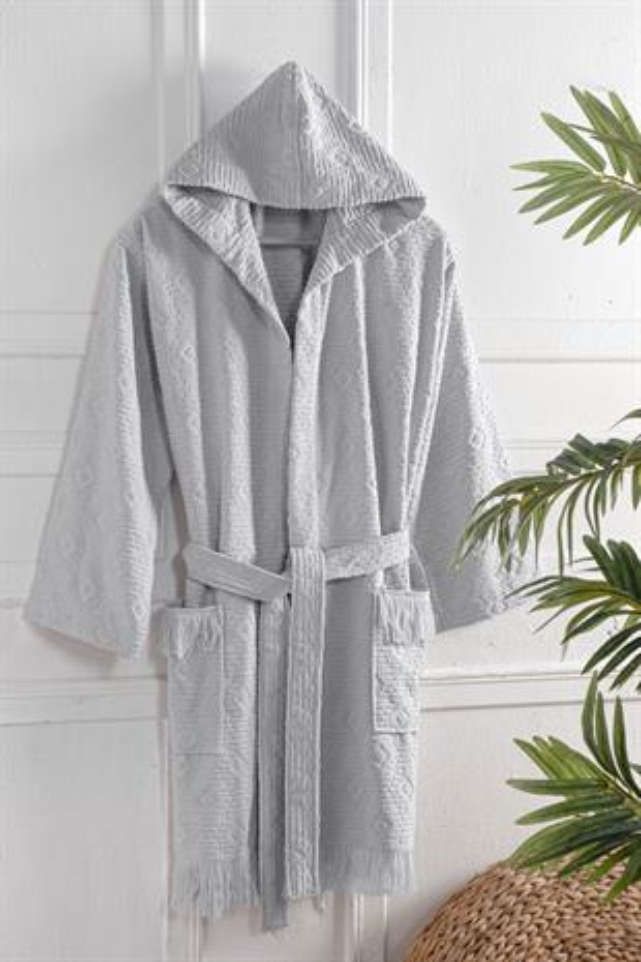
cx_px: 320
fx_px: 1950
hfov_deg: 18.7
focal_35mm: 73
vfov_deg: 27.7
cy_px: 481
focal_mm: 48.4
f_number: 14
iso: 160
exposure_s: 2
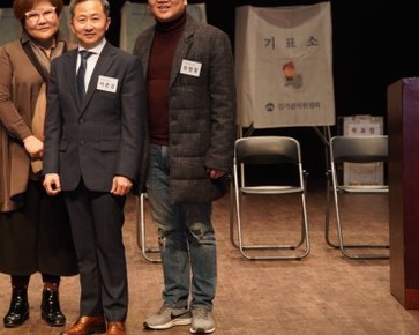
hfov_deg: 19.8
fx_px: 1190
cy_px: 136
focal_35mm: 96
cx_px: 104
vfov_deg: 16.0
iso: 100
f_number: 3.2
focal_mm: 58
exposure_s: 1/60
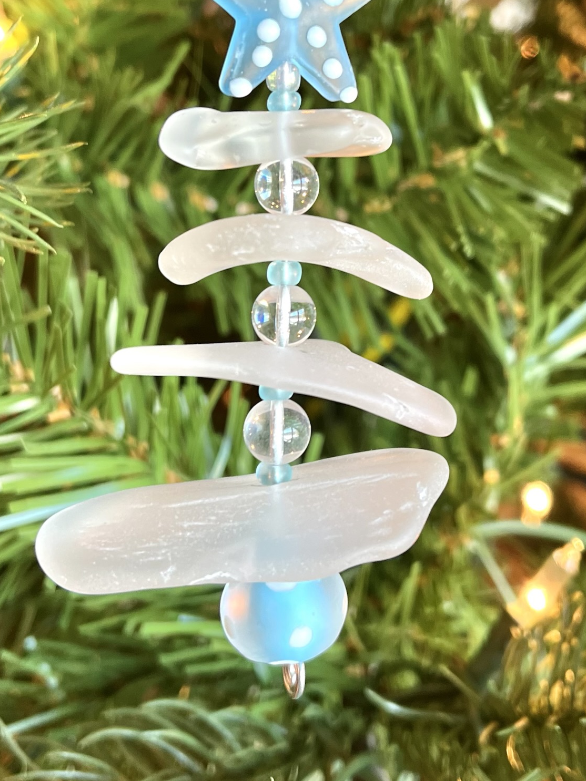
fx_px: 790
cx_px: 284
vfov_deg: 52.4
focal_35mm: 35
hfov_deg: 40.7
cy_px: 332
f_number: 1.6
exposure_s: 1/60
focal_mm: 5.1
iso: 125
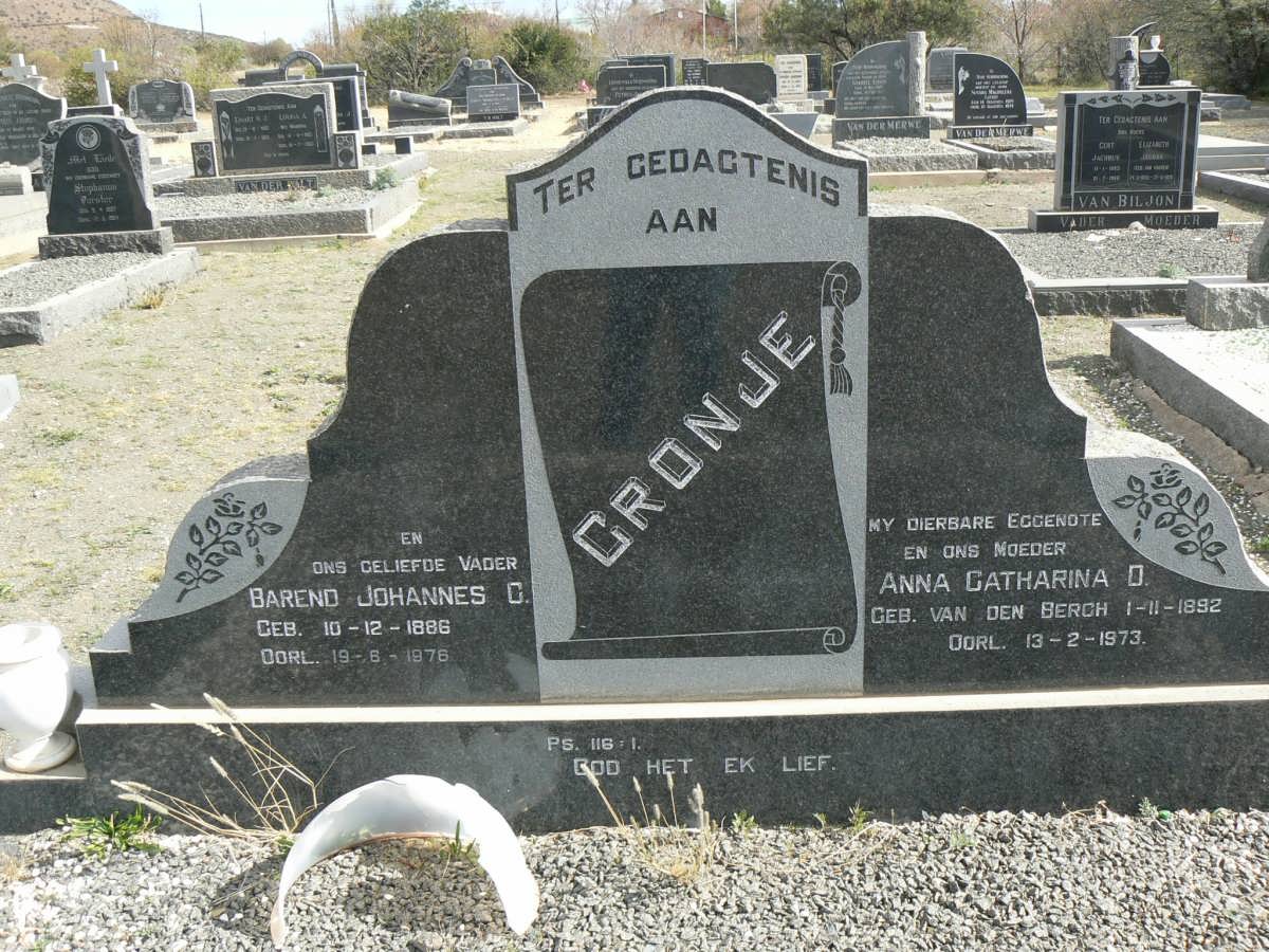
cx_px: 634
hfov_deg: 51.4
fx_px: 1320
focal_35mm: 36
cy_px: 476
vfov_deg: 39.7
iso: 80
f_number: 5.6
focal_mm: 6
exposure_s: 1/200
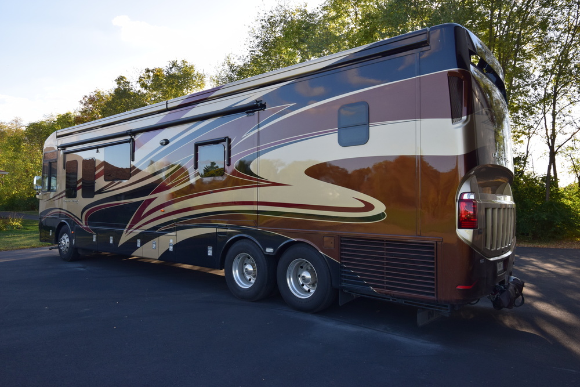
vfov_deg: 53.1
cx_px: 290
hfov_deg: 73.7
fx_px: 387
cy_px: 194
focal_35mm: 24
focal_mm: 16
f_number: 10
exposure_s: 1/200
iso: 400
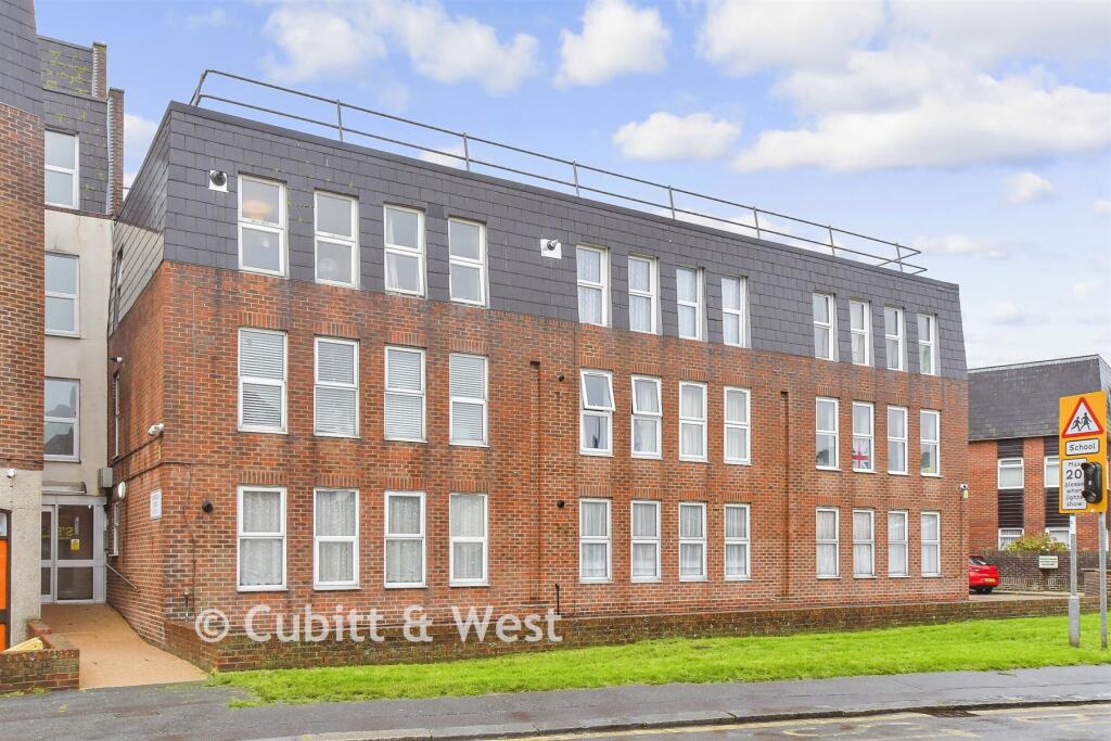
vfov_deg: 43.6
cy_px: 370
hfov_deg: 61.9
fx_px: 926
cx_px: 556
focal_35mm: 30
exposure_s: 1/80
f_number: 8
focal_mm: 20
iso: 500
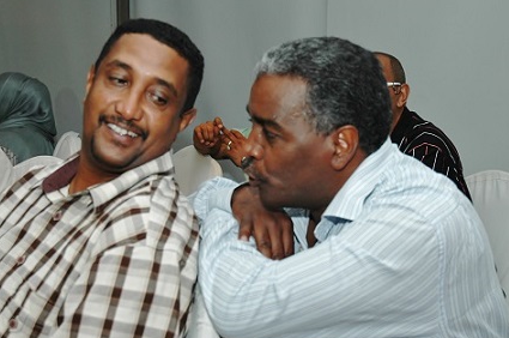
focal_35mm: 65
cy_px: 167
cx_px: 262
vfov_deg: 20.9
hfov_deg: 31.0
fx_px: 918
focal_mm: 34
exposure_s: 1/60
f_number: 4.8
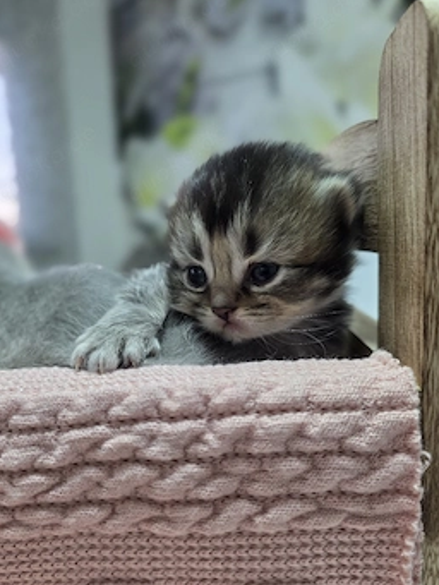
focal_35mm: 27
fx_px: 456
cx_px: 214
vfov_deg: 65.2
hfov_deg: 51.4
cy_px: 316
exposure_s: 1/50.3
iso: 64
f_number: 1.7
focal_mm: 6.3
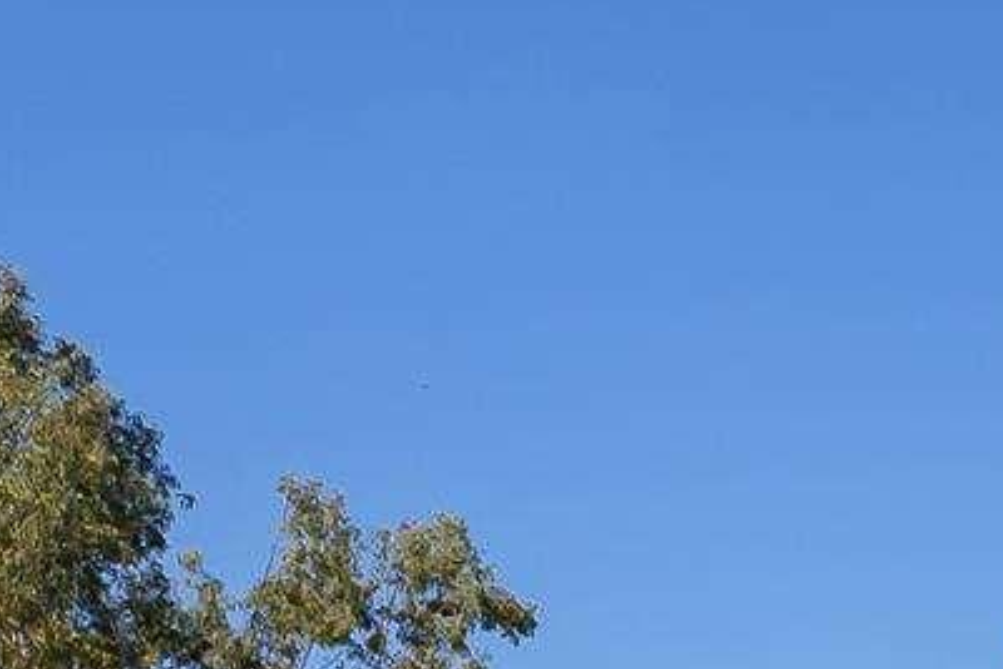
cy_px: 1381
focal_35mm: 125
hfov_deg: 14.0
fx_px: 3484
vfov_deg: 10.1
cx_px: 1958
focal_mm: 20
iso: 500
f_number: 8
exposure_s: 1/500
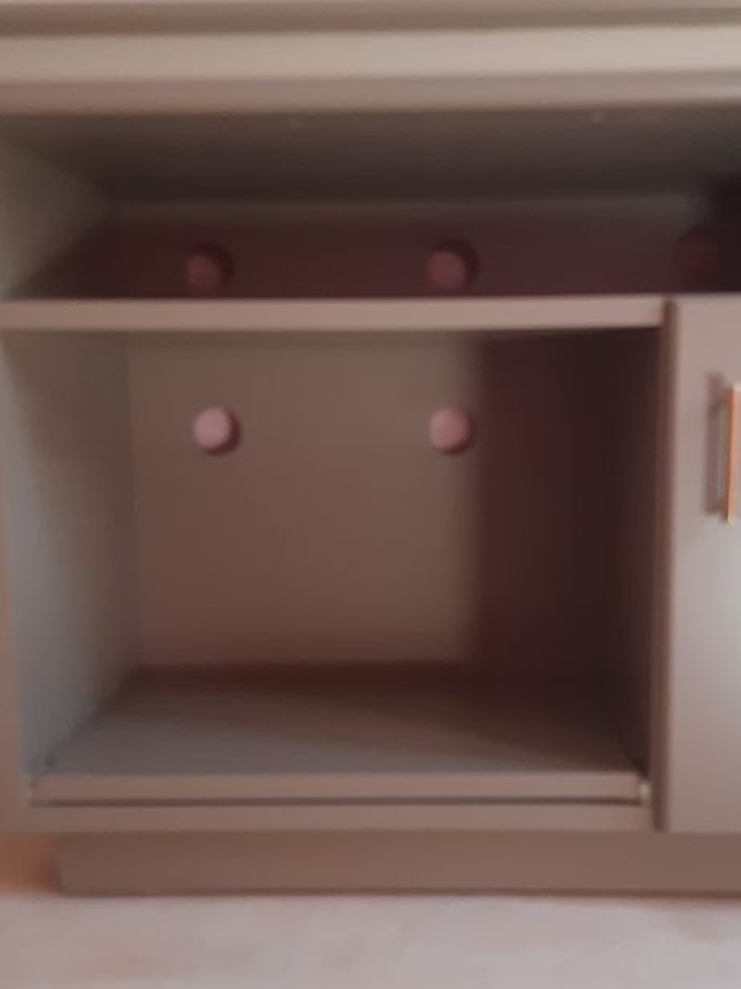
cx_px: 447
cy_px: 572
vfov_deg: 44.7
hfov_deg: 34.2
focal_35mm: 42
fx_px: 1199
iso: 200
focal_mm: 3.92
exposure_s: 1/50
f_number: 1.7
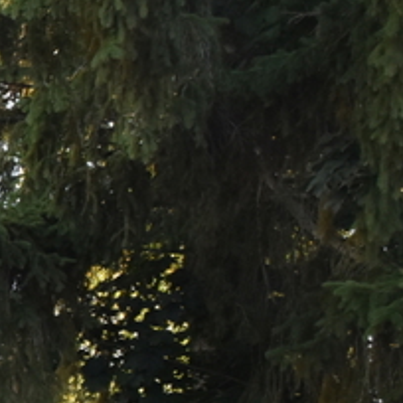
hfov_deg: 13.9
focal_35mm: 75
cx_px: -616
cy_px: 450
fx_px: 988
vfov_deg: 21.8
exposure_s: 1/400
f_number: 4.5
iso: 400
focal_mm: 10
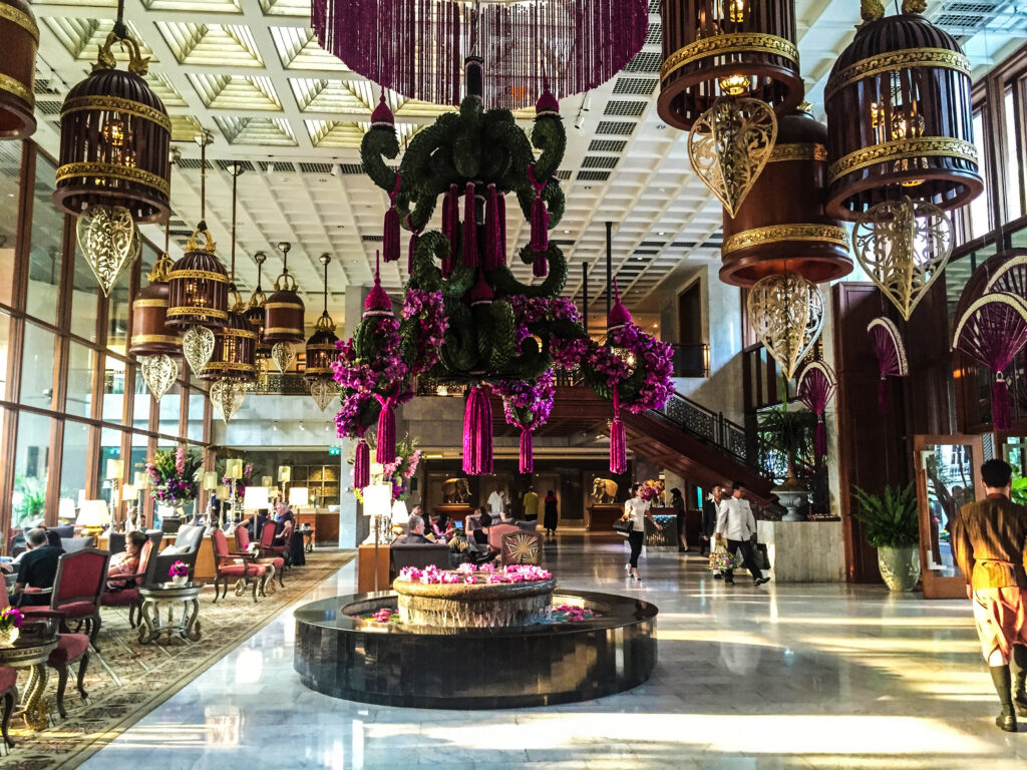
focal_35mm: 29
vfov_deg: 48.2
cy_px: 385
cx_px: 514
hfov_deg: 61.7
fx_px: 860
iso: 250
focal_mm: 4.15
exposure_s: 1/17
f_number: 2.2
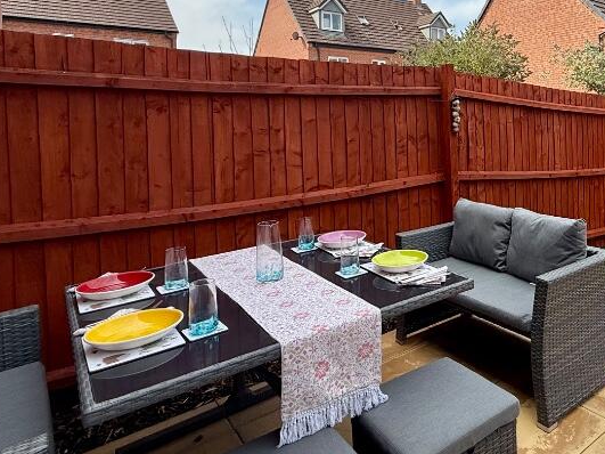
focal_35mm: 27
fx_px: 472
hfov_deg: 59.6
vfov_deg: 49.7
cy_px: 125
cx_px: 493
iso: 50
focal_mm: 2.22
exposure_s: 1/1105
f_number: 2.2
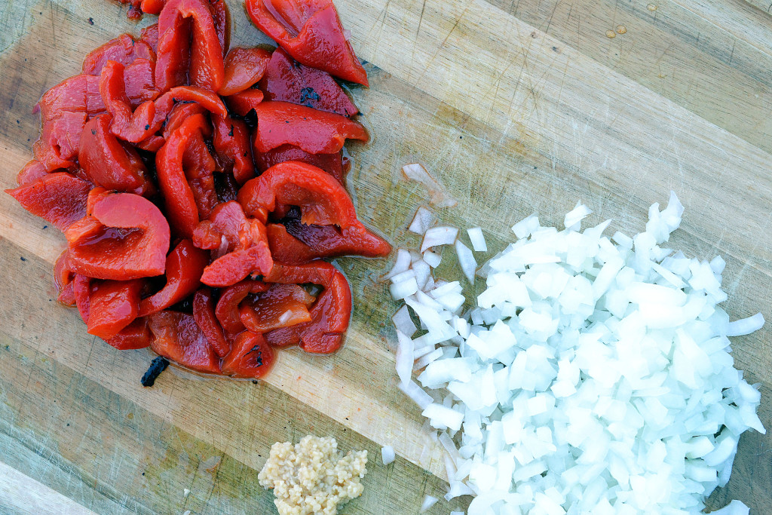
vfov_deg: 22.6
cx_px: 386
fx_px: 1287
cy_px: 258
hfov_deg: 33.4
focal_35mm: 60
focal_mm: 40
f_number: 7.1
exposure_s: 1/200
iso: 1600
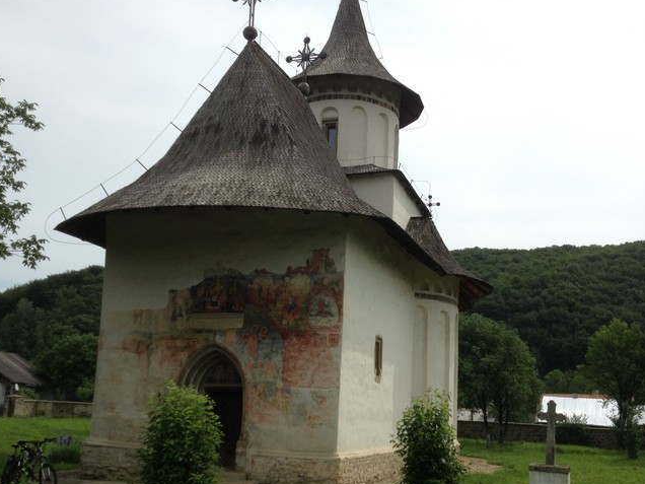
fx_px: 820
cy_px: 282
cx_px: 359
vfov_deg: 32.8
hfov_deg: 42.9
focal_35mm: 44
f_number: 2.4
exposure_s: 1/1972
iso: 50
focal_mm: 4.28
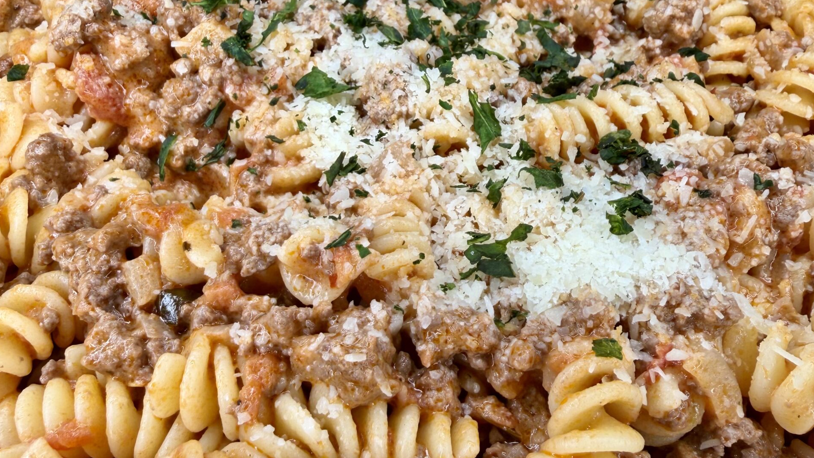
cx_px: 406
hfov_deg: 56.6
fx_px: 756
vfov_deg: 33.7
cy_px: 222
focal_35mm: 35
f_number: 2.2
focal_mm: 2.22
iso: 20
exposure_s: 1/120
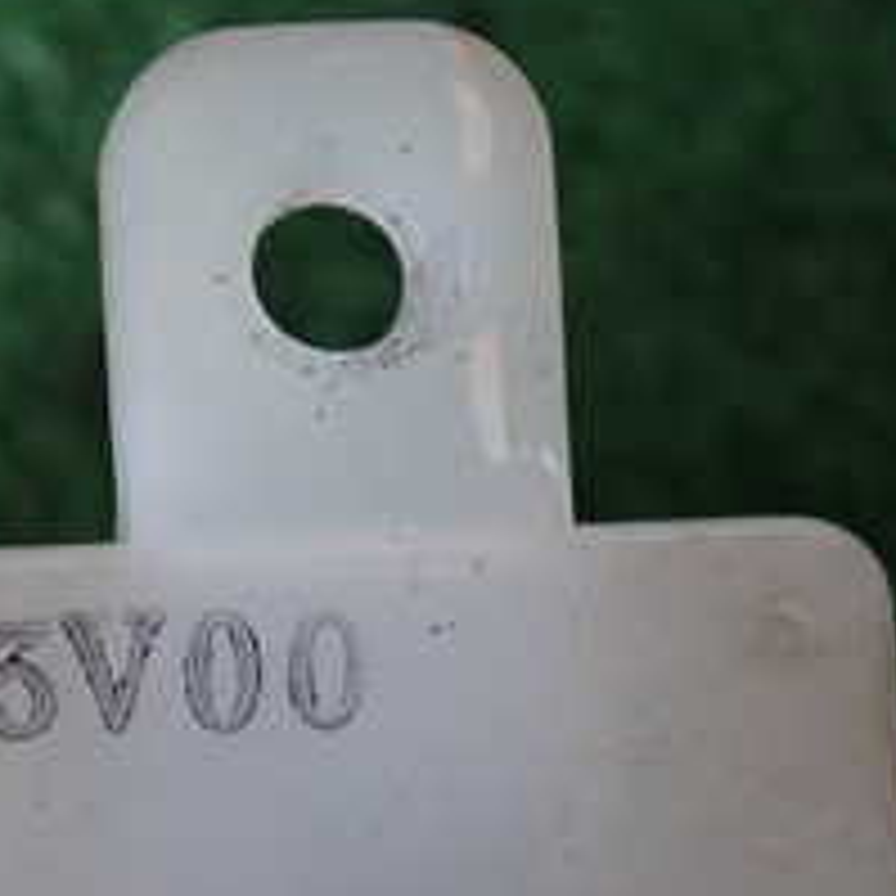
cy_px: 842
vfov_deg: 15.7
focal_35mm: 109
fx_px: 3192
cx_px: -212
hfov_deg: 15.3
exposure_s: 1/40
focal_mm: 7.31
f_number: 2.8
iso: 500
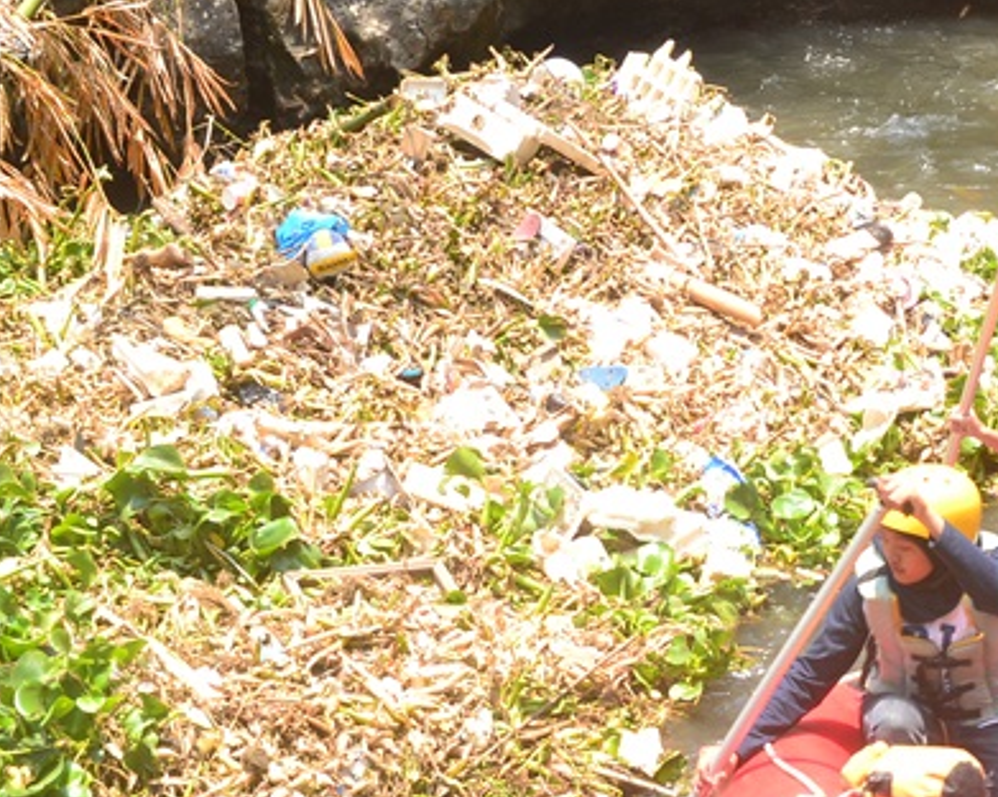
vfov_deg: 18.9
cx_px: 699
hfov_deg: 23.5
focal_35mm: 81
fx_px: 2383
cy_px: 492
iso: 400
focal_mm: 35
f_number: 14
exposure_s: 1/30
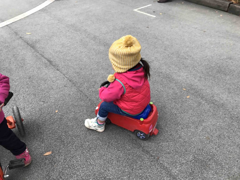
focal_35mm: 28
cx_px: 120
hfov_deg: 63.4
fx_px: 194
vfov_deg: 49.7
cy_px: 90
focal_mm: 3.99
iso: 20
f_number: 1.8
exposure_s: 1/120
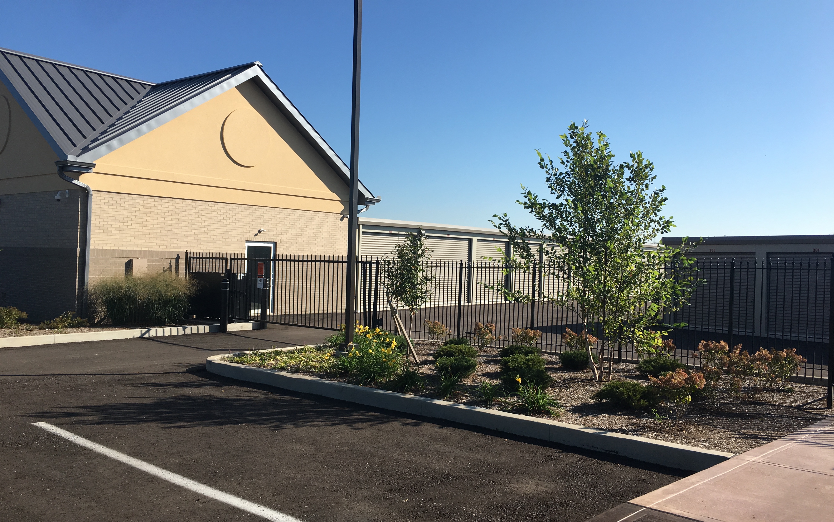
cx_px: 420
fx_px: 705
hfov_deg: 61.2
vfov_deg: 40.6
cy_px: 249
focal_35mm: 31
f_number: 2.2
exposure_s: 1/1451
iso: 25
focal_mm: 4.15
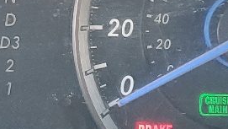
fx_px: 1011
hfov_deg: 12.7
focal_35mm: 167
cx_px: 11
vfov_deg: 7.2
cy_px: -15
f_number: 1.5
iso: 90
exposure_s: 1/120
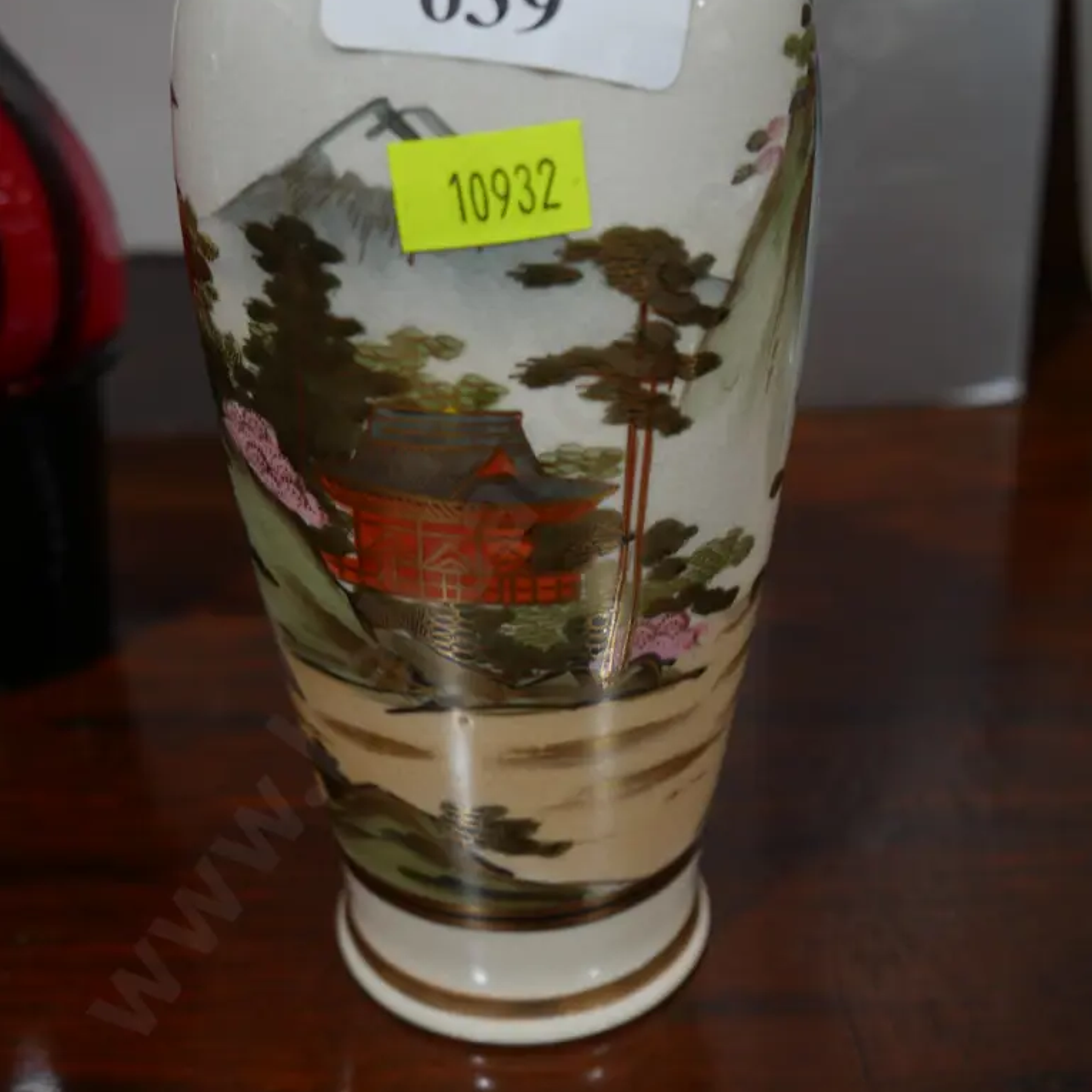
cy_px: 448
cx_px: 547
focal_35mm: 45
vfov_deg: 37.4
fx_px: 1606
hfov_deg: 37.6
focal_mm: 19
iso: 250
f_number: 4.1
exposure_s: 1/60
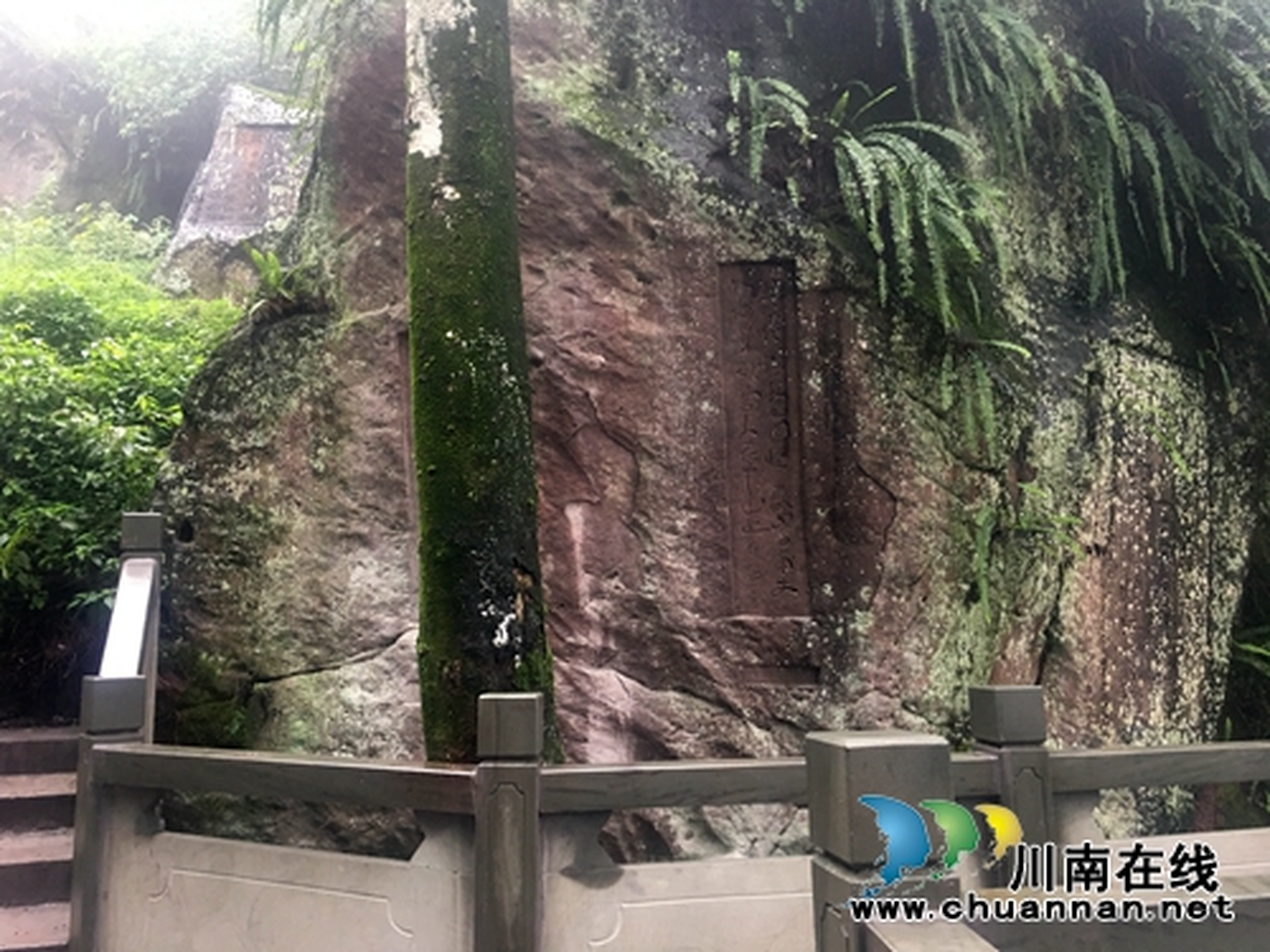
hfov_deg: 61.7
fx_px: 1064
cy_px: 476
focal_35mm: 29
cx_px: 635
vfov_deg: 48.2
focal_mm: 4.15
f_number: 2.2
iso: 64
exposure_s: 1/17
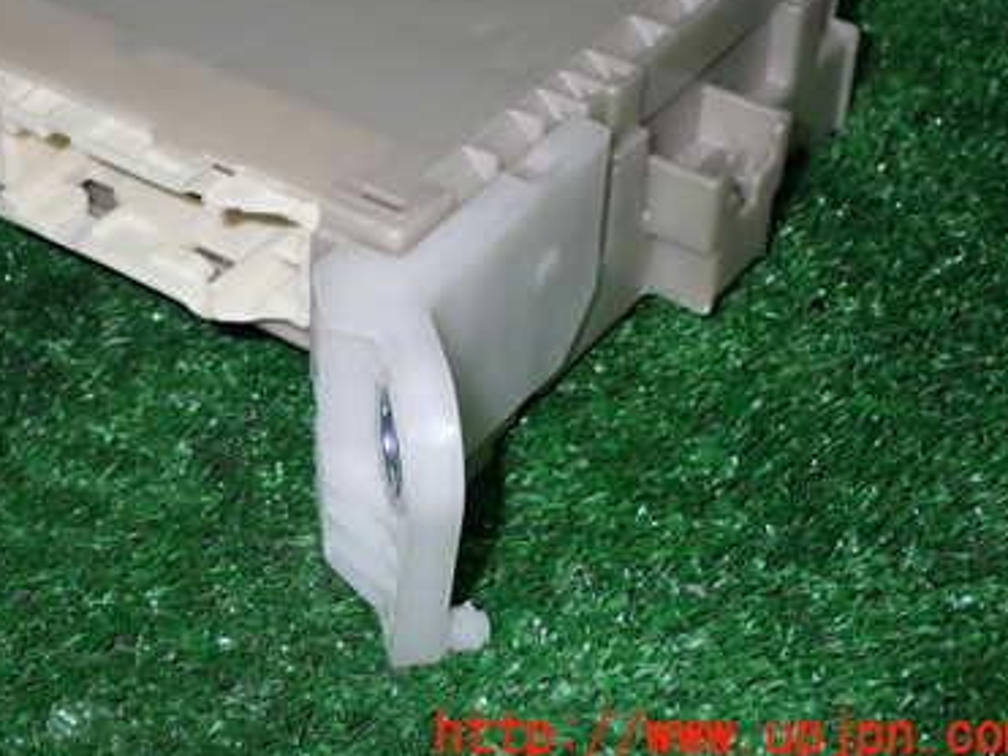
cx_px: 234
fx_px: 2212
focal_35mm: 76
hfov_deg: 25.3
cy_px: 158
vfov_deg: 19.2
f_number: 9
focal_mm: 8.4
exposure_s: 1/50
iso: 250
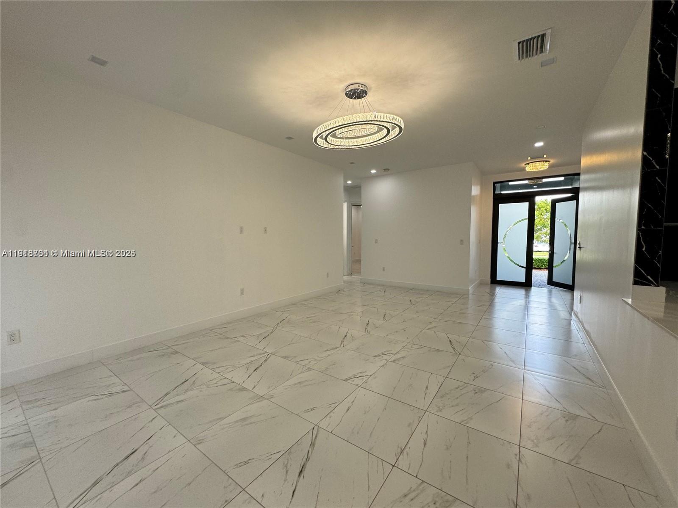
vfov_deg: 85.7
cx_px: 339
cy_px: 254
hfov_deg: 102.1
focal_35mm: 14
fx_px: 274
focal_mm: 2.22
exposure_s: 1/120
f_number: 2.2
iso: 80
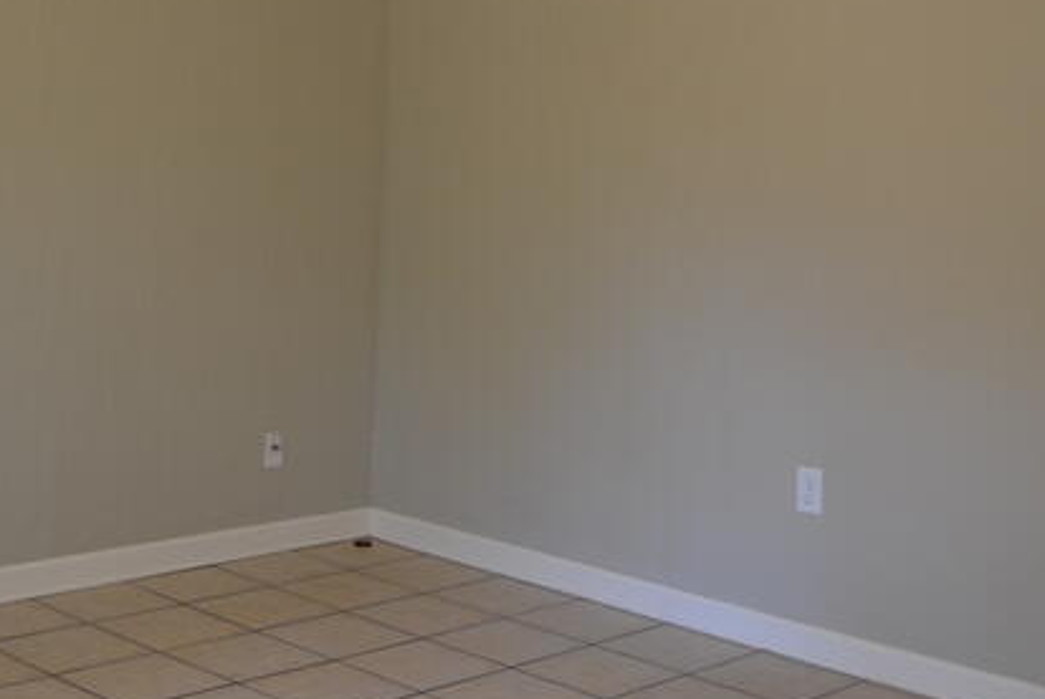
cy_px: 232
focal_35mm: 61
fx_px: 1772
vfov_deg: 22.2
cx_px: 415
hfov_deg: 32.8
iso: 560
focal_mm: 24
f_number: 4
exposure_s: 1/60
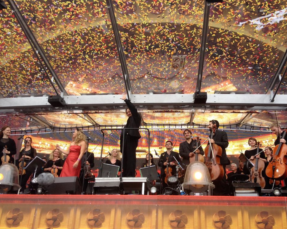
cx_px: 153
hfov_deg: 49.1
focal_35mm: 37
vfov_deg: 40.1
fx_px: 314
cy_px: 115
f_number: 2.4
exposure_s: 1/253
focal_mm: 4.28
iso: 50
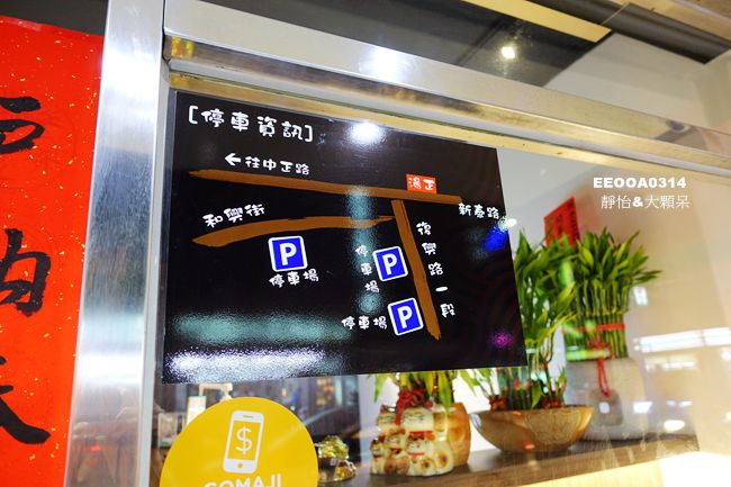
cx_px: 366
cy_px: 244
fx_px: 487
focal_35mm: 24
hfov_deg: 73.8
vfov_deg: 53.1
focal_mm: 8.93
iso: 400
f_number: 2
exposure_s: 1/30
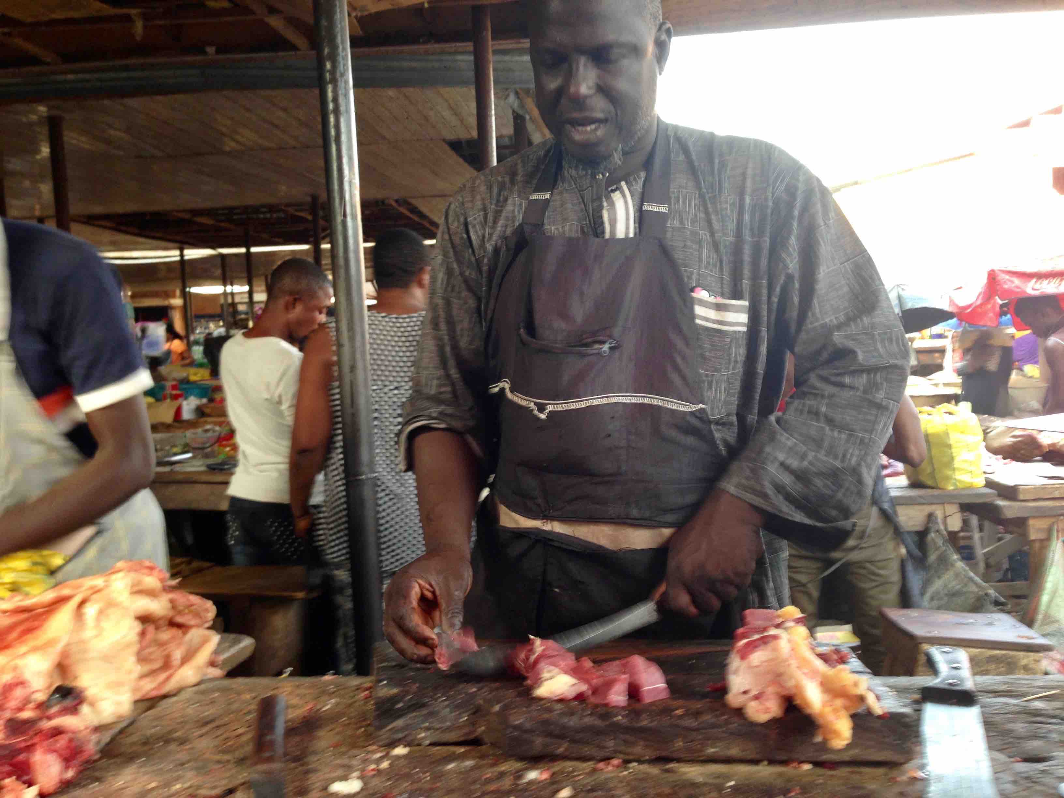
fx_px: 1014
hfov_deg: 55.4
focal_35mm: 33
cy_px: 399
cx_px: 532
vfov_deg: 42.9
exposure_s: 1/20
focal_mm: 4.12
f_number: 2.4
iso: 50
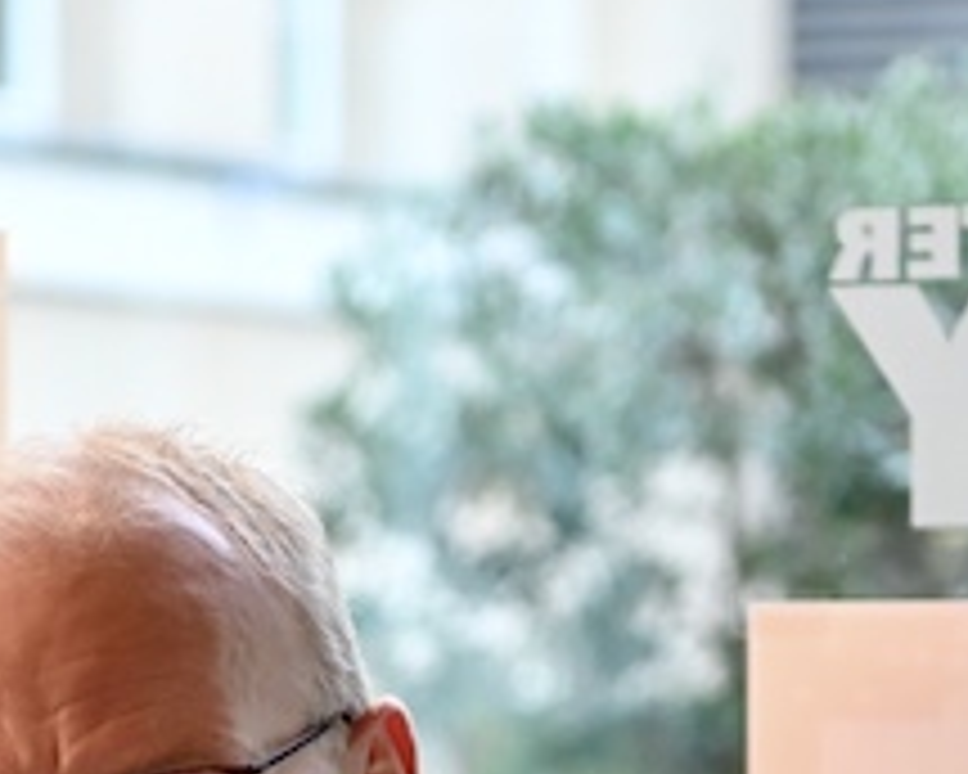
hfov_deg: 6.2
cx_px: 198
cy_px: 1267
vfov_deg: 4.9
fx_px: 8967
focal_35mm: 313
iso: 1000
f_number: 3.2
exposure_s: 1/100
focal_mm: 70
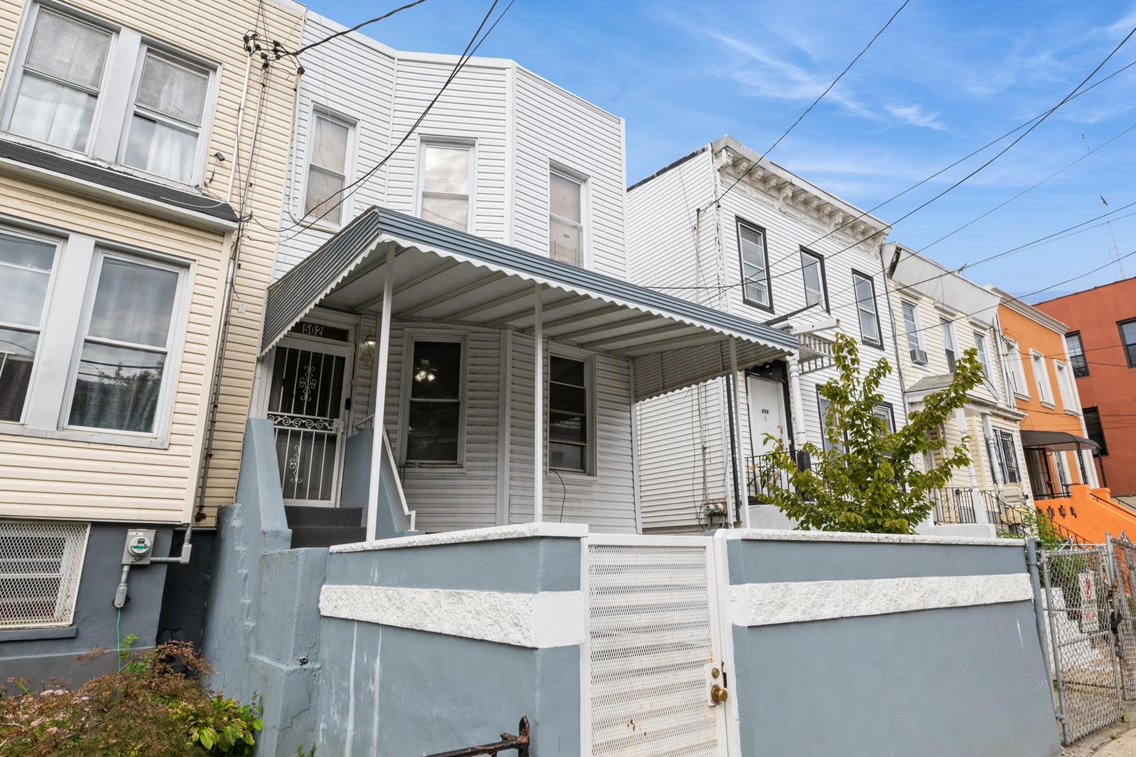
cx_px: 563
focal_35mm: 21
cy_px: 383
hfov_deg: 81.2
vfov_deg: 59.5
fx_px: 663
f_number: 14
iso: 640
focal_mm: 19
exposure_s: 1/320
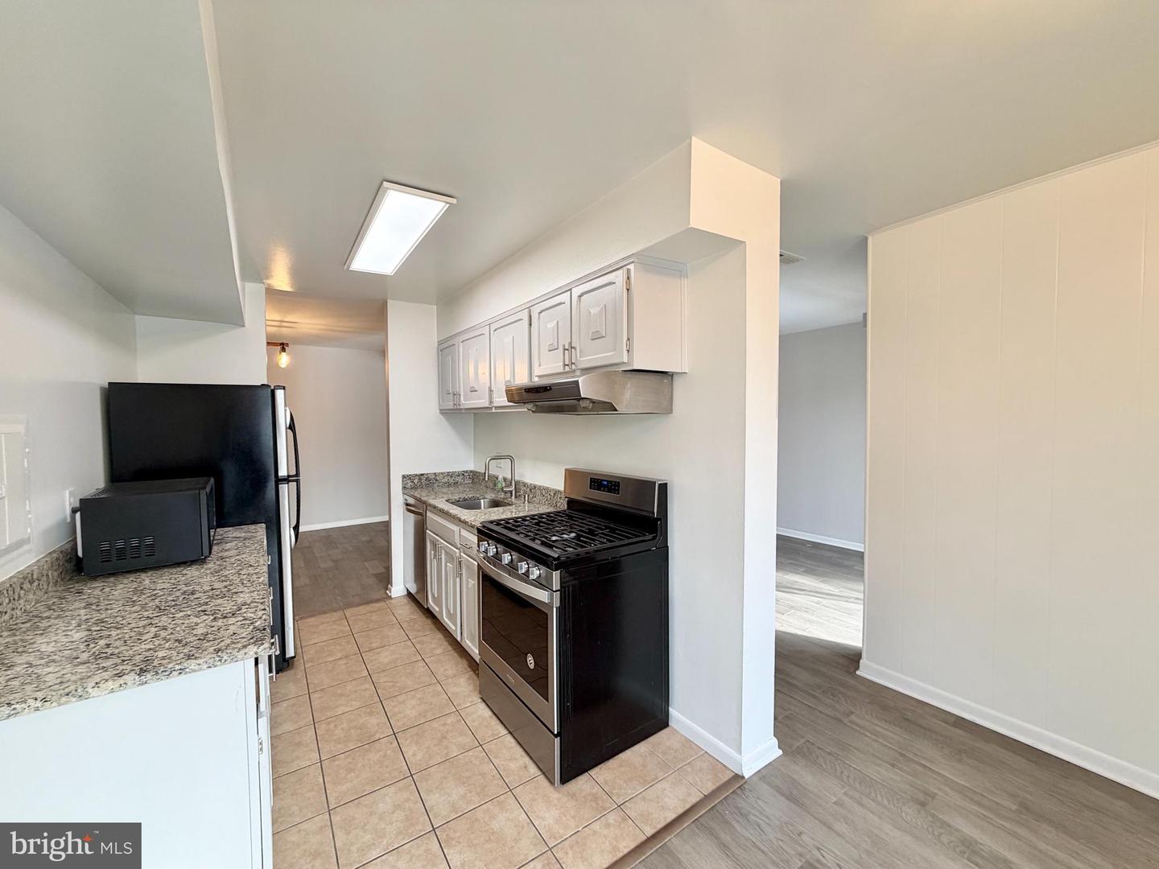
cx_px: 580
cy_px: 434
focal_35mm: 14
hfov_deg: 102.1
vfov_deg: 85.7
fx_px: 469
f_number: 2.2
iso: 125
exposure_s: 1/120
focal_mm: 2.22
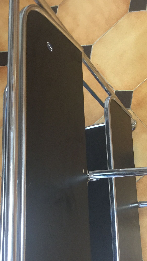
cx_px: 88
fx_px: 346
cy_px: 177
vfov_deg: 40.7
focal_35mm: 50
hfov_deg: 23.9
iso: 125
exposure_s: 1/10
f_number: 2.2
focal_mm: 4.15
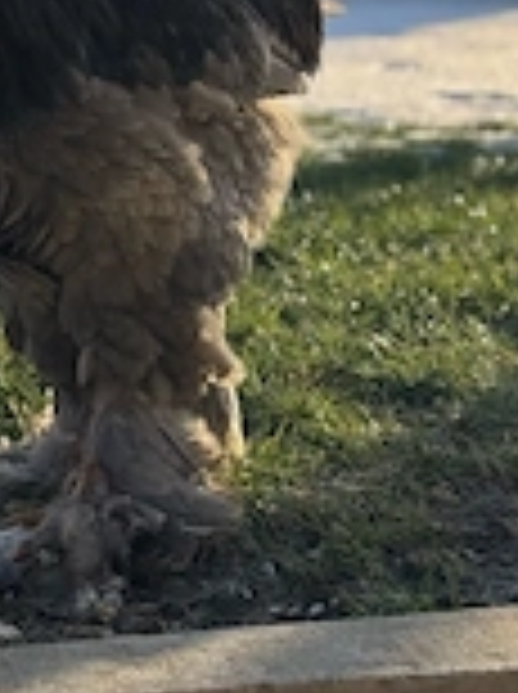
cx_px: 54
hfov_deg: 11.7
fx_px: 2501
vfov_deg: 15.2
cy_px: -144
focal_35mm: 125
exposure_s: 1/1238
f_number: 1.78
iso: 64
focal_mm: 6.76
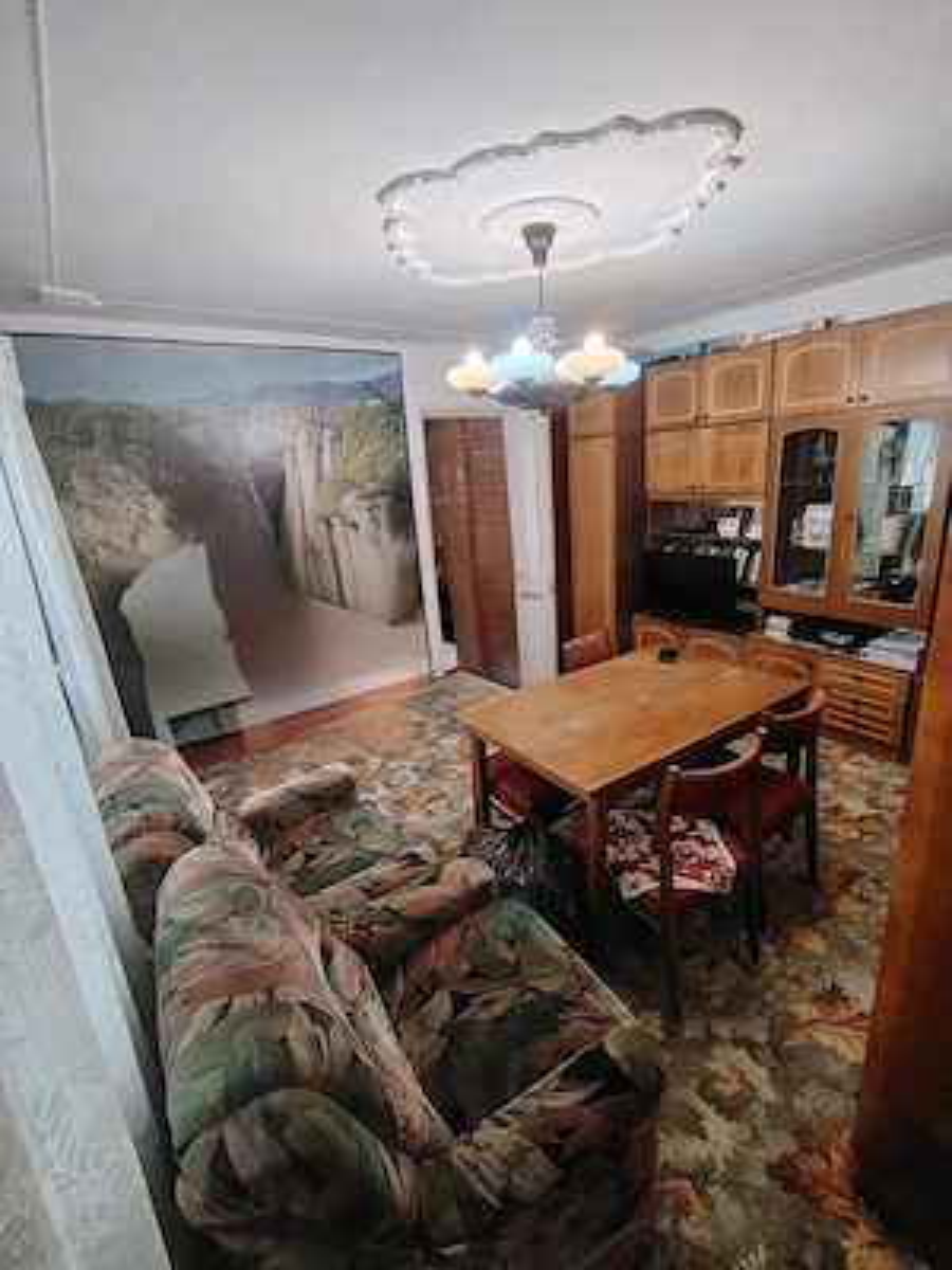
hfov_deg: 74.7
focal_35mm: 17
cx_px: 476
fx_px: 623
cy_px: 635
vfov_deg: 91.0
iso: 509
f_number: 2.2
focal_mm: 1.42
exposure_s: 1/33.3
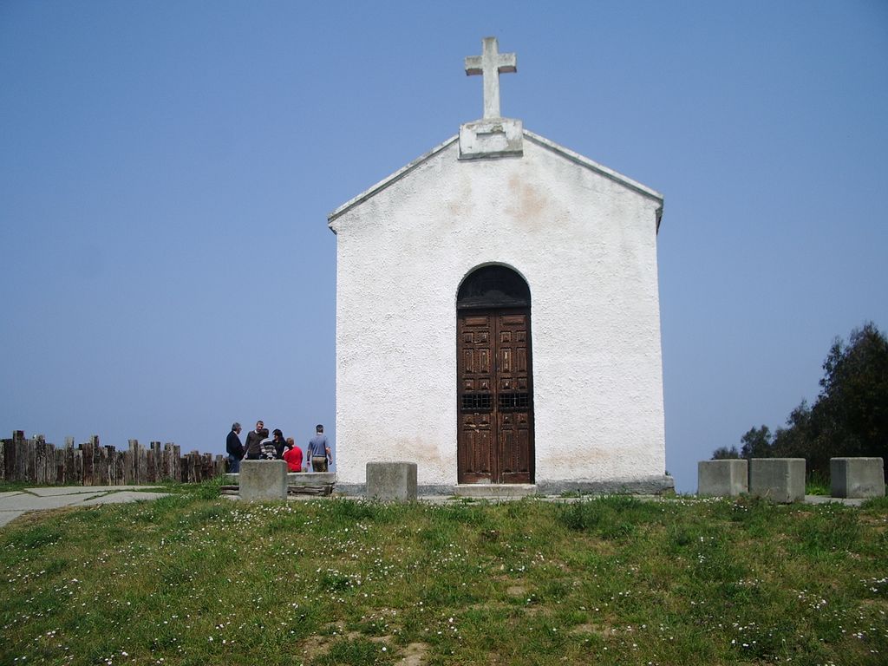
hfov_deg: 52.6
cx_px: 444
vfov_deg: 40.7
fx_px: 898
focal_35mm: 35
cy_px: 333
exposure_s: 1/640
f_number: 4.3
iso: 50
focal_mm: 5.8
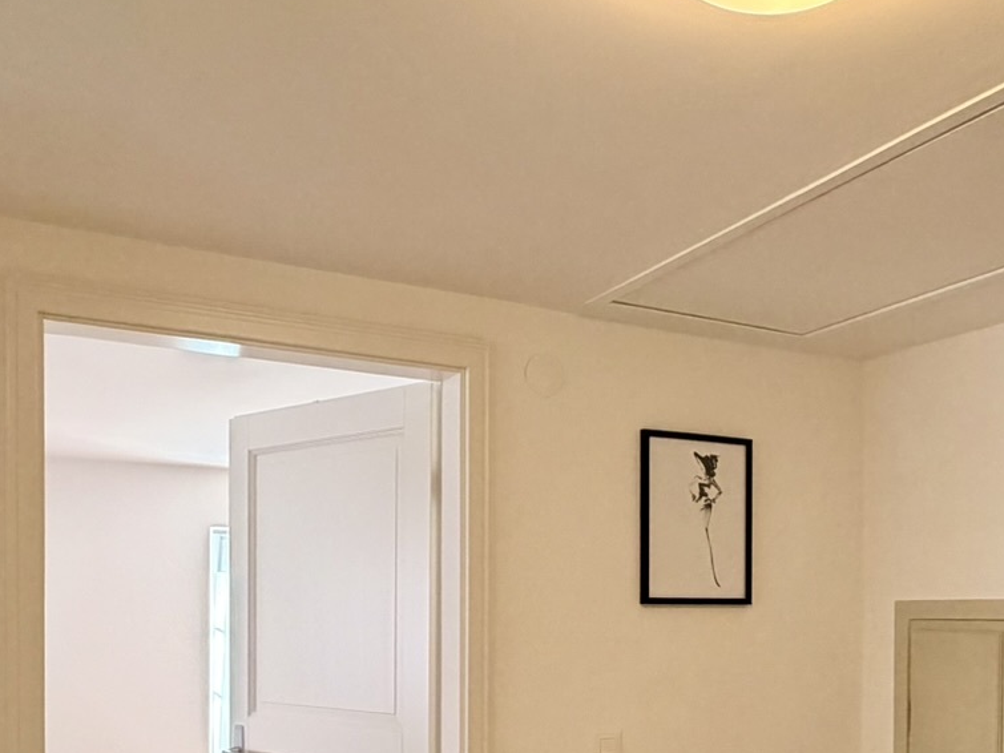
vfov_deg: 36.0
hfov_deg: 48.5
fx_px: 1102
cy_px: 643
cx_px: 625
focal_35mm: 38
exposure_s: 1/50
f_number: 2.2
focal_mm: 2.22
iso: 200
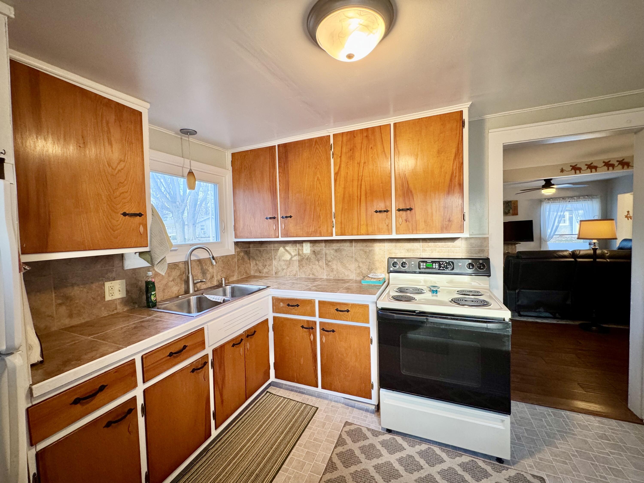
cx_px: 322
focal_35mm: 14
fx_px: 260
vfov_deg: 85.7
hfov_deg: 102.1
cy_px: 242
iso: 250
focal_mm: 2.22
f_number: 2.2
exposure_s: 1/60
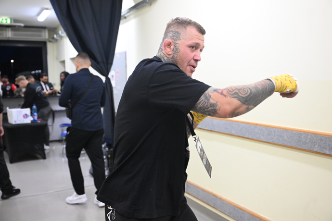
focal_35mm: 37
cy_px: 110
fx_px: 341
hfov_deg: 51.9
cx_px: 166
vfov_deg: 35.9
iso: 5000
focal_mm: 37
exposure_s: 1/500
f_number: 3.5
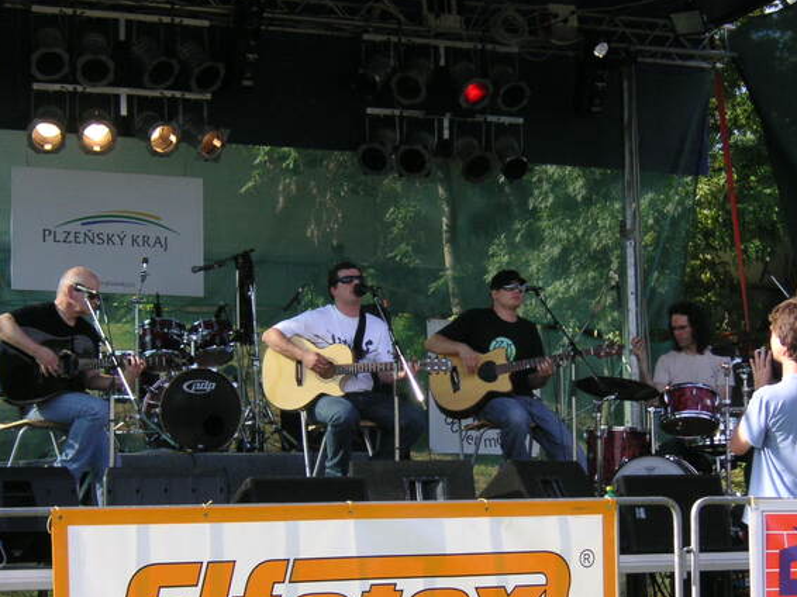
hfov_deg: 19.8
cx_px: 417
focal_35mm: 99
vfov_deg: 14.9
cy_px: 360
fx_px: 2278
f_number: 4.2
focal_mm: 11.7
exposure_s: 1/180
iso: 50
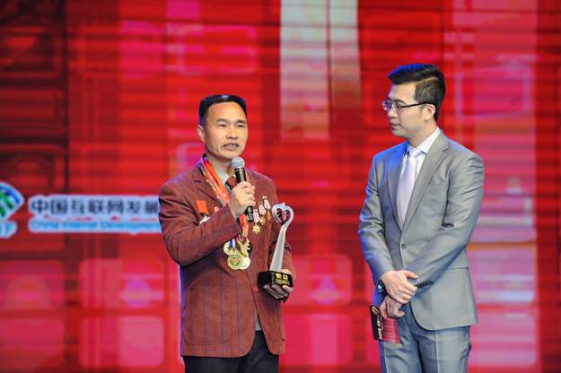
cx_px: 280
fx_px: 3115
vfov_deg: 6.9
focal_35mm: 200
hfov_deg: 10.3
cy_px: 186
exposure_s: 1/640
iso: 2000
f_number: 3.5
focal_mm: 200
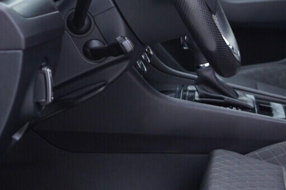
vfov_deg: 13.5
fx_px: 802
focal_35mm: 101
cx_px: 389
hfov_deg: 18.6
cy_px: 48
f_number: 2.8
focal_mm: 24
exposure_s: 1/40
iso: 160
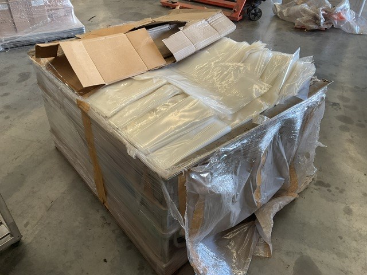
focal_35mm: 29
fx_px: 307
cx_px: 184
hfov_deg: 61.7
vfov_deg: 48.2
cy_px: 138
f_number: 1.8
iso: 64
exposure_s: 1/60
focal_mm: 3
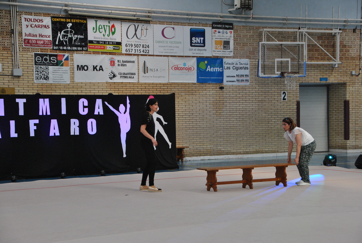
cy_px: 122
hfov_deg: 24.6
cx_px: 181
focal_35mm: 82
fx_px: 831
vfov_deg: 16.6
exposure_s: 1/160
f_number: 6.3
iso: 800
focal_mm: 55
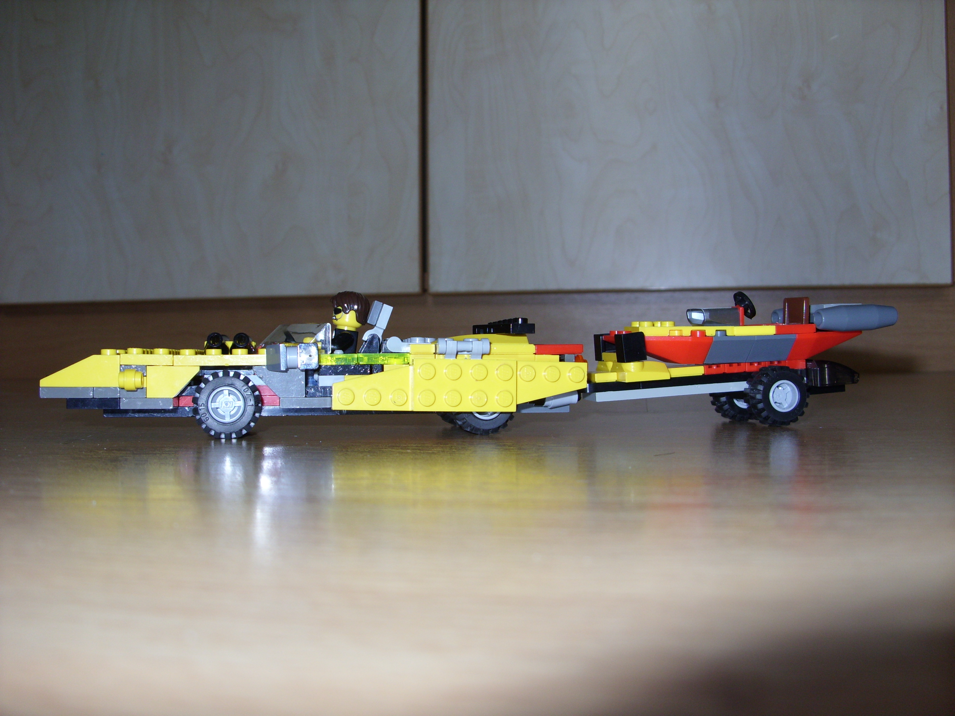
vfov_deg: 37.7
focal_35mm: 38
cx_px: 478
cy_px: 358
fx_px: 1048
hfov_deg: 49.0
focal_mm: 6.3
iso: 100
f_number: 2.8
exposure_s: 1/30
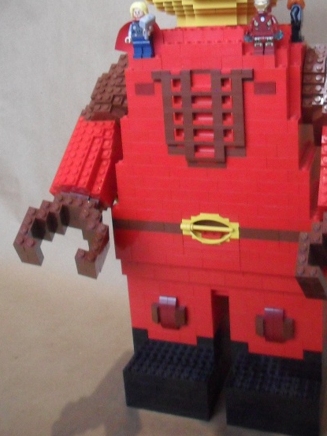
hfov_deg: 36.3
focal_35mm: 39
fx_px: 492
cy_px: 131
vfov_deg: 46.8
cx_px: 228
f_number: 3.5
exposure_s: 1/30
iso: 400
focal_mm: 4.9
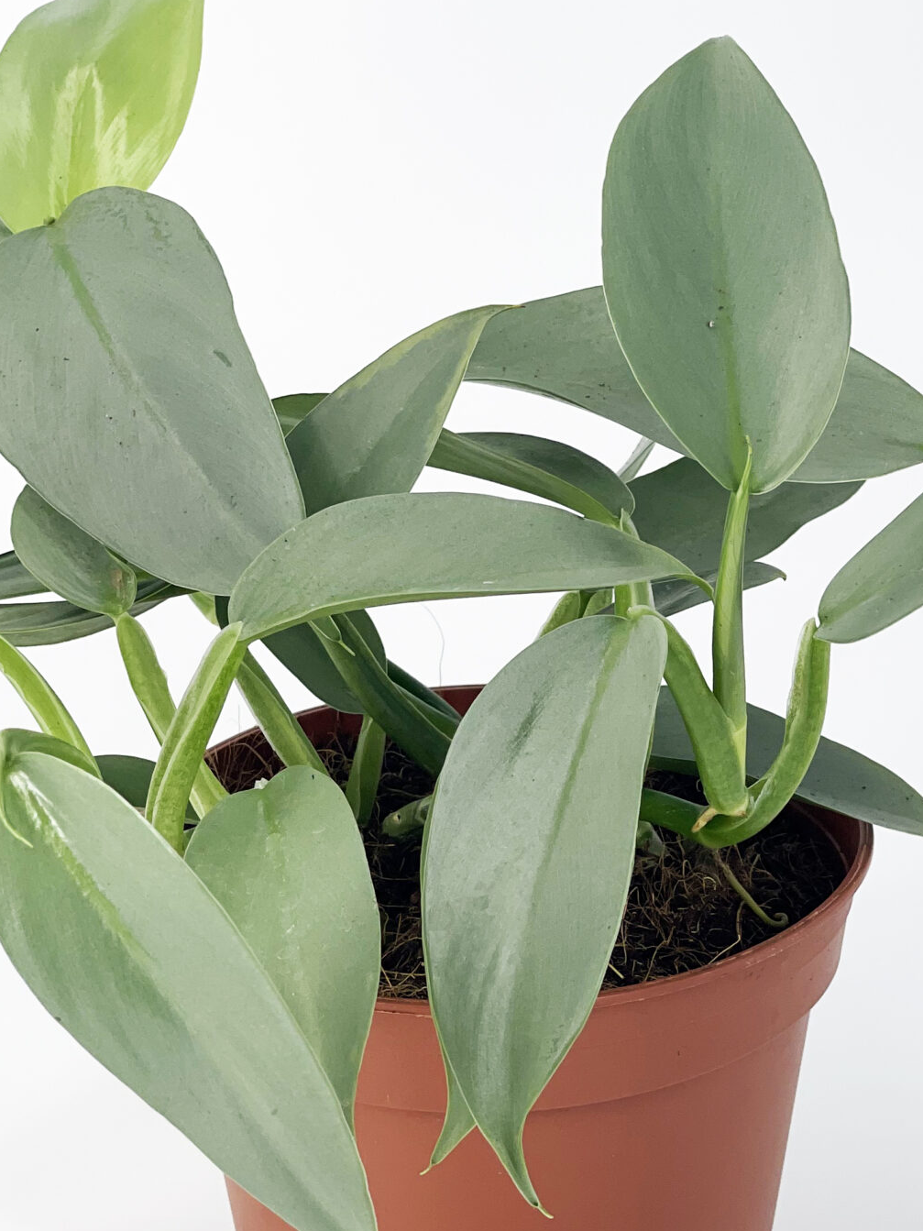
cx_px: 473
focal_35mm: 122
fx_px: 4338
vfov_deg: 16.1
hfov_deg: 12.1
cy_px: 716
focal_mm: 7.5
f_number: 2.2
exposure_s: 1/356
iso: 20
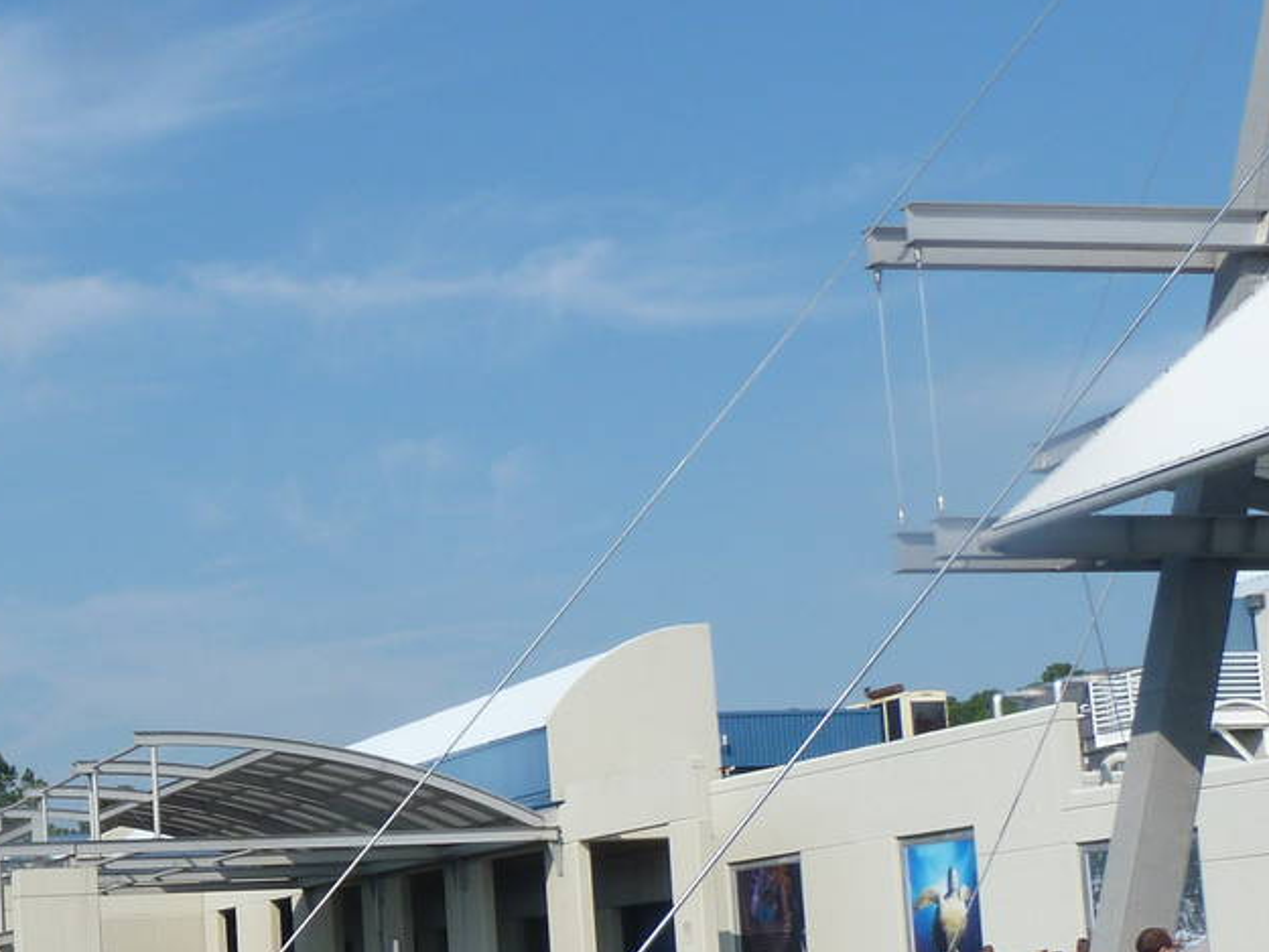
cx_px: -93
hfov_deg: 27.9
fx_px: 2347
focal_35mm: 64
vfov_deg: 22.5
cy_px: 796
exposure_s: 1/400
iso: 80
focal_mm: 4.5
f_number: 5.6
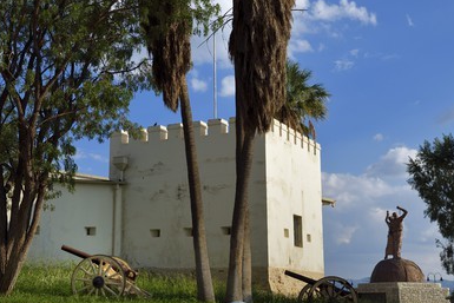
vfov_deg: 22.6
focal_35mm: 60
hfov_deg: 33.4
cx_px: 228
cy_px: 158
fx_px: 757
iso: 400
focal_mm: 55
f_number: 18
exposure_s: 1/320
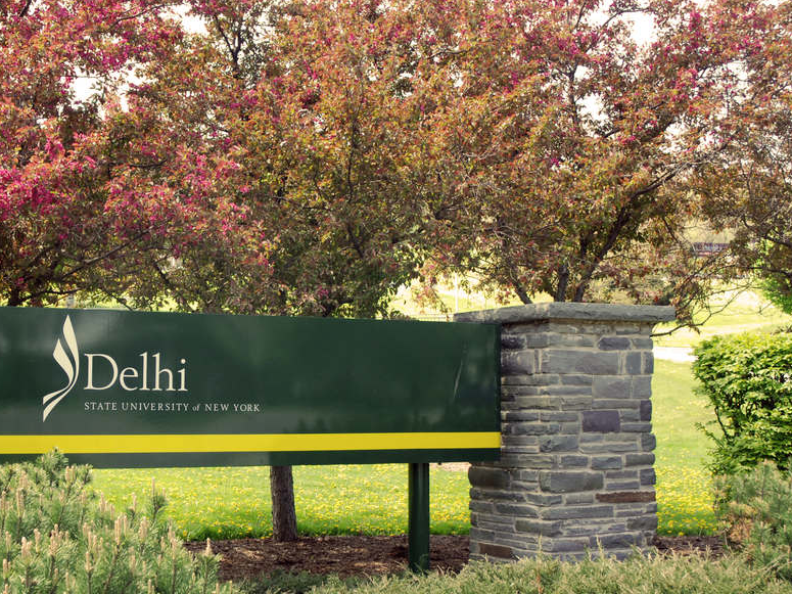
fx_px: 1320
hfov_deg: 32.9
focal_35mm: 58
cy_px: 365
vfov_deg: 25.3
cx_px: 221
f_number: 6.3
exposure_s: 1/160
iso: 400
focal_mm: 27
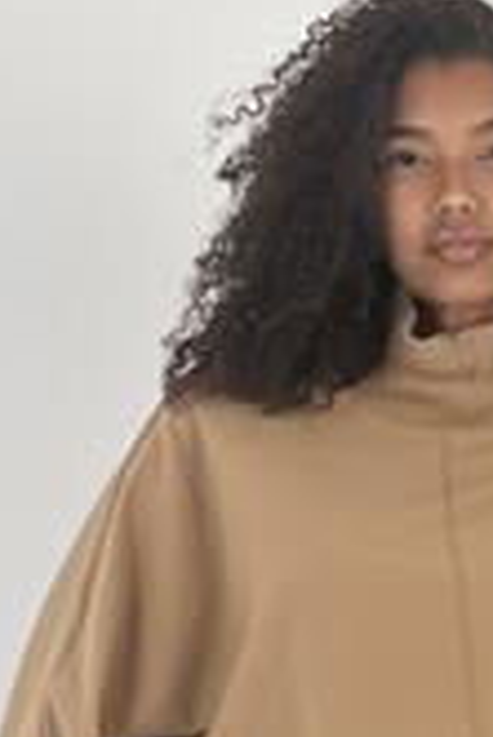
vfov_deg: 10.3
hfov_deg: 6.9
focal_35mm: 199
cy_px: 717
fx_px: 4079
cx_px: 382
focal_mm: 9
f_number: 2.8
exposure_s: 1/100
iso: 50
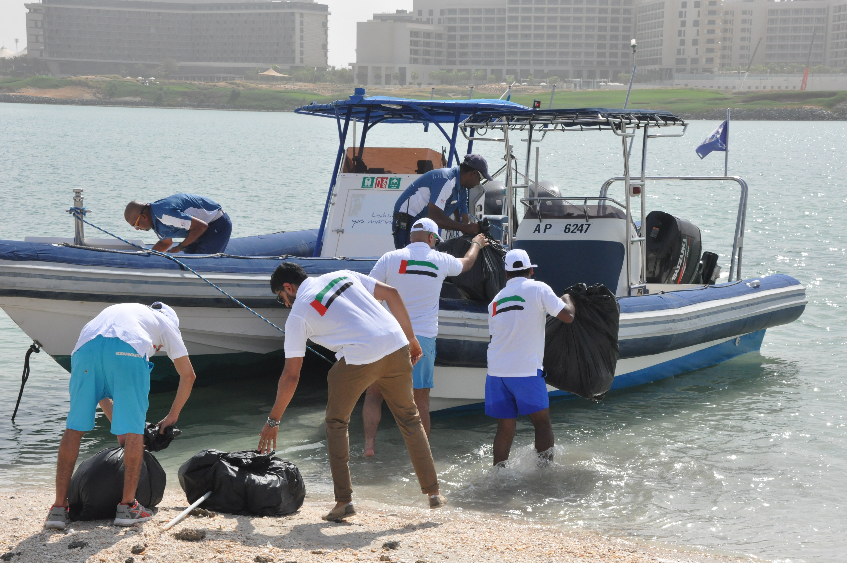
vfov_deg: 18.9
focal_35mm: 72
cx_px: 424
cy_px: 282
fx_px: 1692
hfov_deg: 28.1
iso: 800
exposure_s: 1/800
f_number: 14
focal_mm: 48
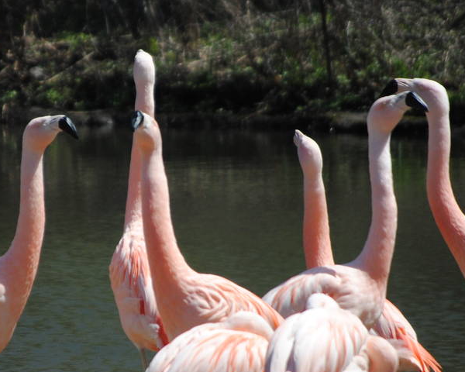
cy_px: 210
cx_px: 126
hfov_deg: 2.7
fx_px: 9826
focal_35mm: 714
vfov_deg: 2.2
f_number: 5.6
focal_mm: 190
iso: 200
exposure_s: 1/1250
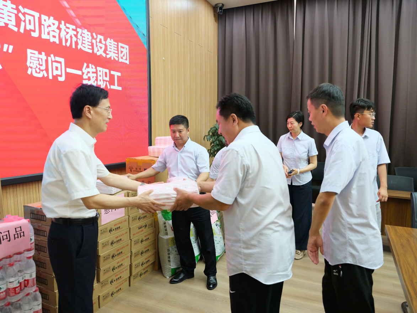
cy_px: 156
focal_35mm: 25
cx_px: 208
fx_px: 301
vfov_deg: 54.9
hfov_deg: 69.4
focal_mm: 32
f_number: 6.4
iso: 6400
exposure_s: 1/170
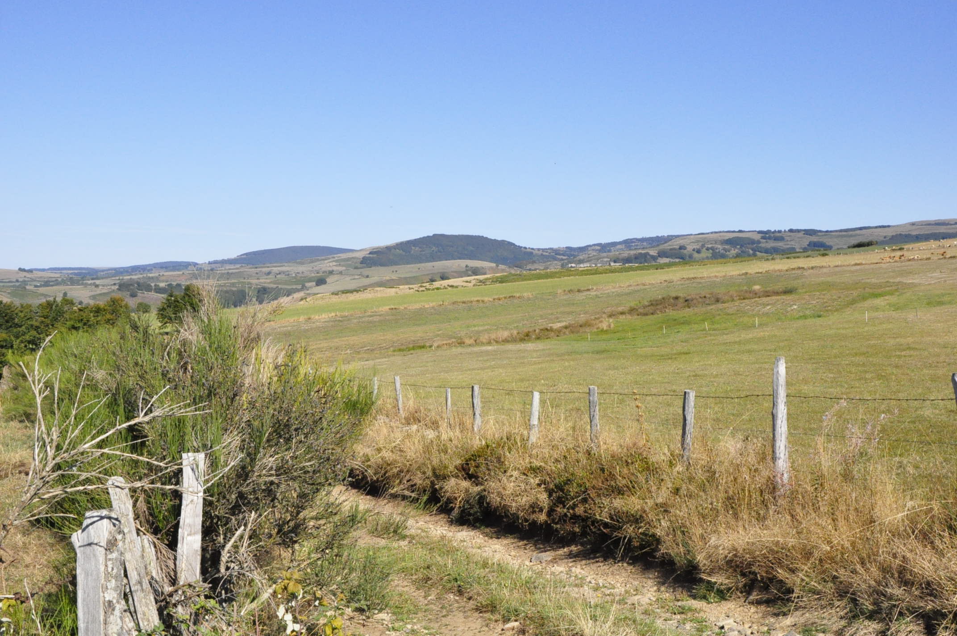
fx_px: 1115
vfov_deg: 31.8
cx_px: 478
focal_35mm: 42
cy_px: 318
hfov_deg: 46.4
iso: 3200
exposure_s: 1/2000
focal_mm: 28
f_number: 14
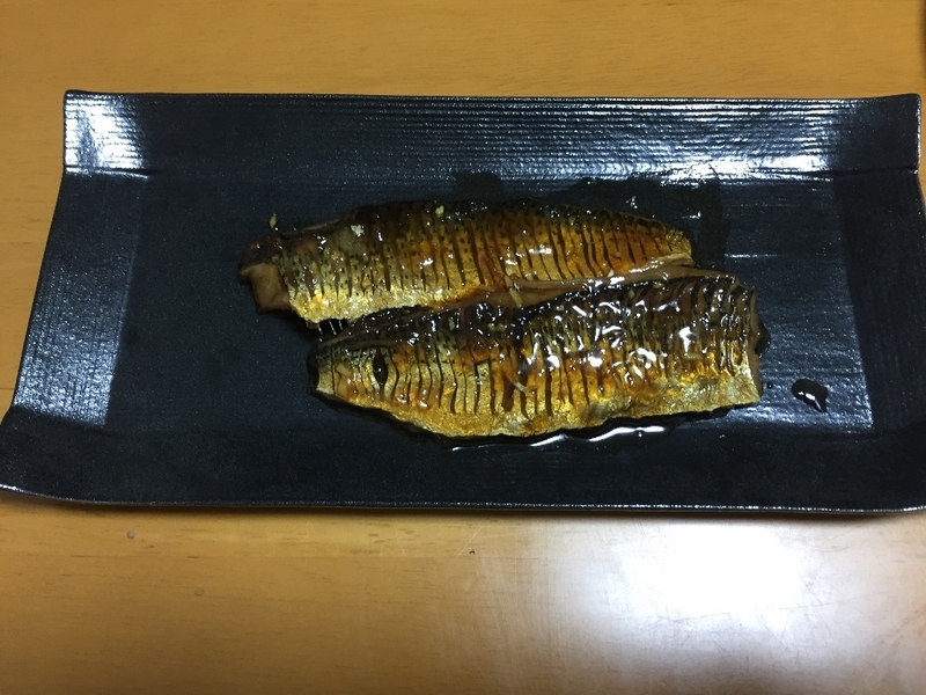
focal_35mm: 29
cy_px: 348
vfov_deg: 48.2
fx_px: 776
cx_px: 463
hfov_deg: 61.7
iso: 100
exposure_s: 1/30
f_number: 2.2
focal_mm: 4.15
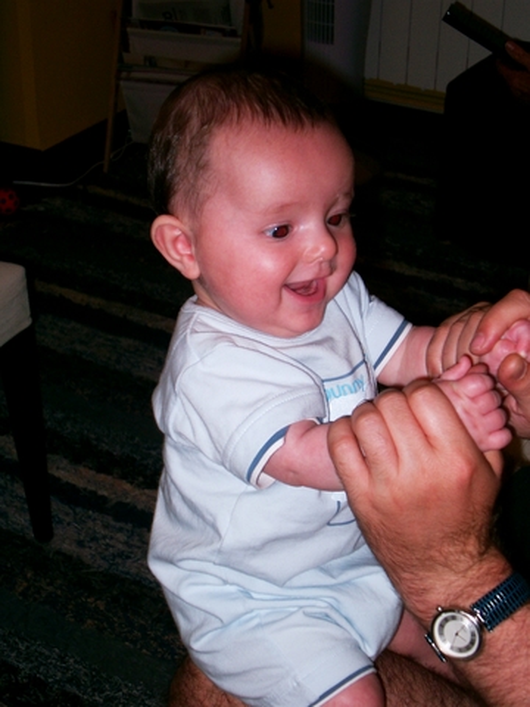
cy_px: 354
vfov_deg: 31.2
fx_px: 1266
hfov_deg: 23.7
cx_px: 265
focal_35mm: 62
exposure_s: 1/60
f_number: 3.4
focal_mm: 12.6
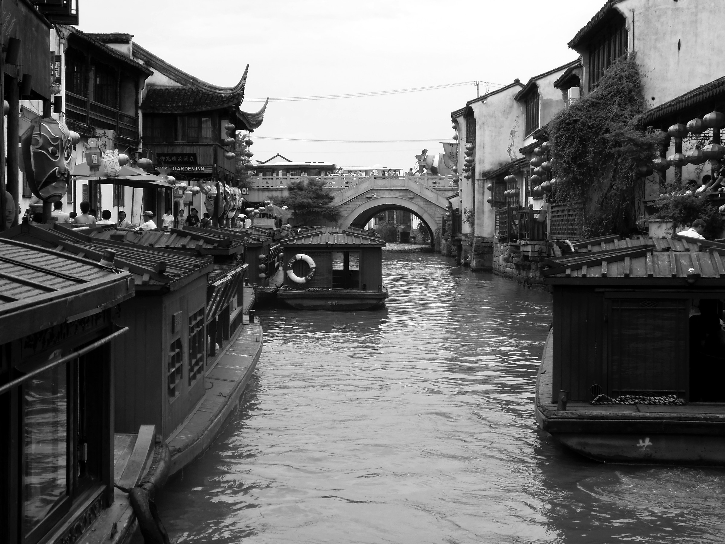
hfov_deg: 34.3
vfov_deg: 26.1
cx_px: 362
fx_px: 1173
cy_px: 272
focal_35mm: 56
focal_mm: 10.4
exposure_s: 1/160
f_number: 3.9
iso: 64
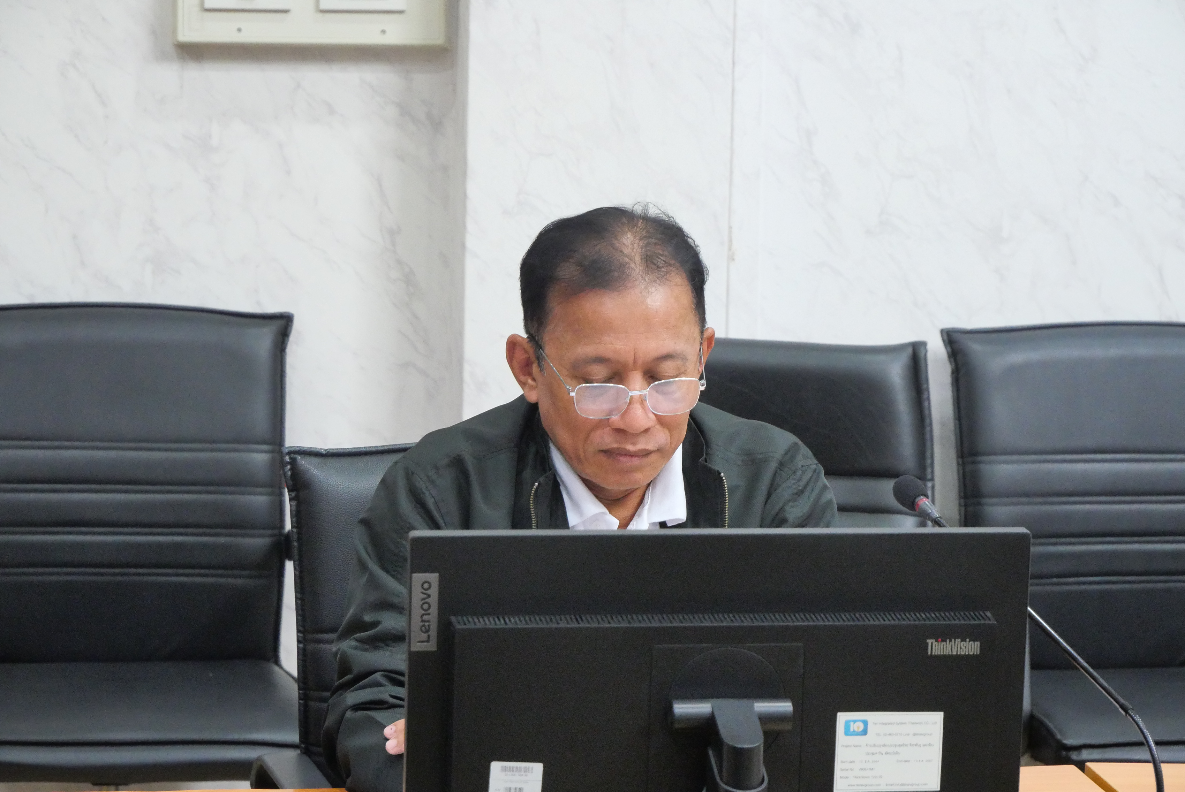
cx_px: 592
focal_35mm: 124
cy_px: 396
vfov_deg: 11.1
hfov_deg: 16.5
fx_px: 4084
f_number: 5.6
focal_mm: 60
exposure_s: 1/30
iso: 3200
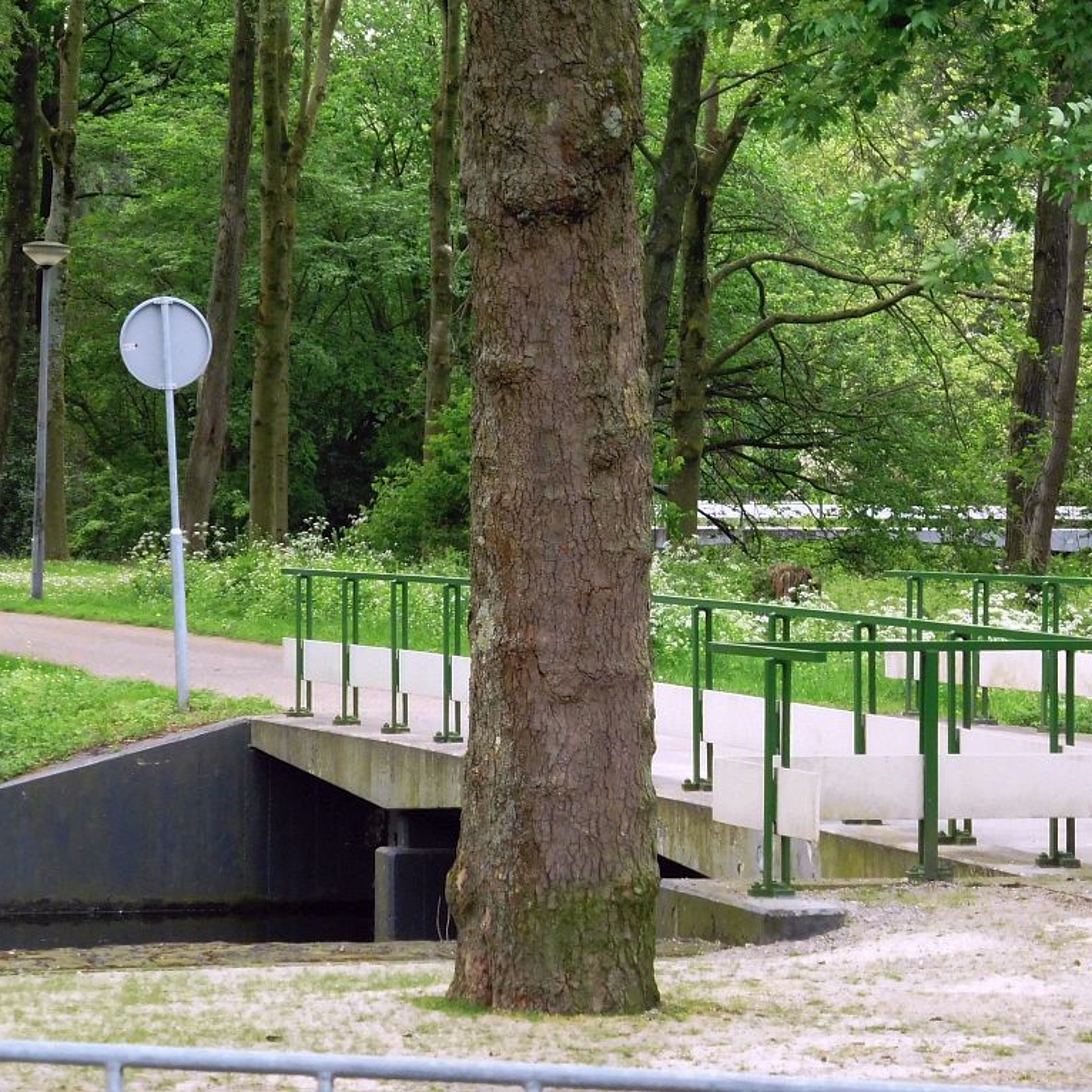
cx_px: 516
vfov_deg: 9.6
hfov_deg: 9.6
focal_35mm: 182
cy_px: 546
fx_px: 6496
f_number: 5.4
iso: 400
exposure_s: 1/100
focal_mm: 27.6
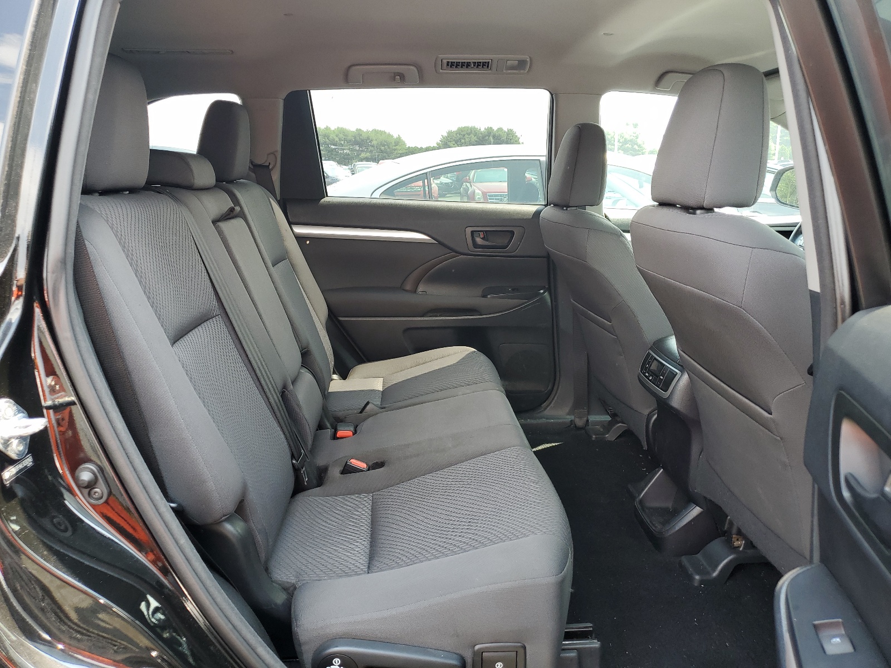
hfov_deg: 67.3
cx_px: 446
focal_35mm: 26
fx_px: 669
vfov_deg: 53.1
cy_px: 334
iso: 50
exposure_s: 1/169
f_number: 1.5
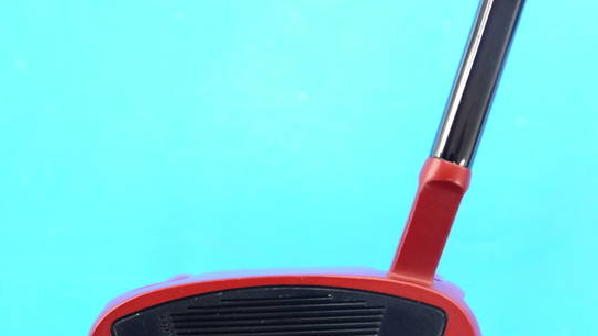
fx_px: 936
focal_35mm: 59
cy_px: 262
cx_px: 301
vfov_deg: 20.2
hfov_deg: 35.4
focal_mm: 23
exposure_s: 1/60
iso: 800
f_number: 4.4
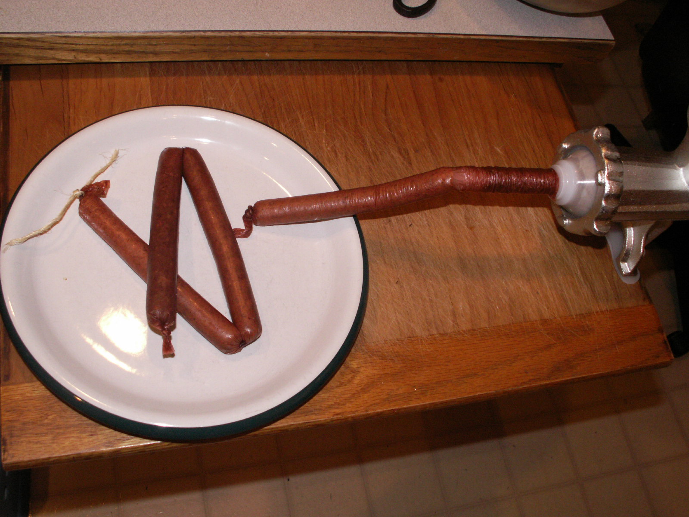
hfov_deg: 52.6
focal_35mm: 35
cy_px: 258
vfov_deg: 40.7
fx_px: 697
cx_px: 344
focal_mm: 5.86
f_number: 3.2
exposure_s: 1/40
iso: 160
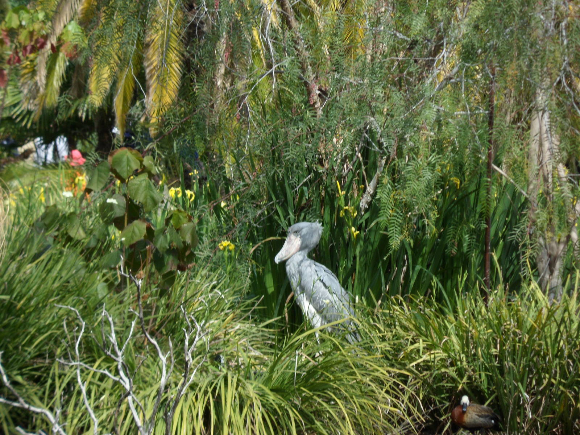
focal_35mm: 270
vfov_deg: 5.5
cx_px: 290
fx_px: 4524
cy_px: 218
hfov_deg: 7.3
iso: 80
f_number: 5.9
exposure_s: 1/180
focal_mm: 46.8
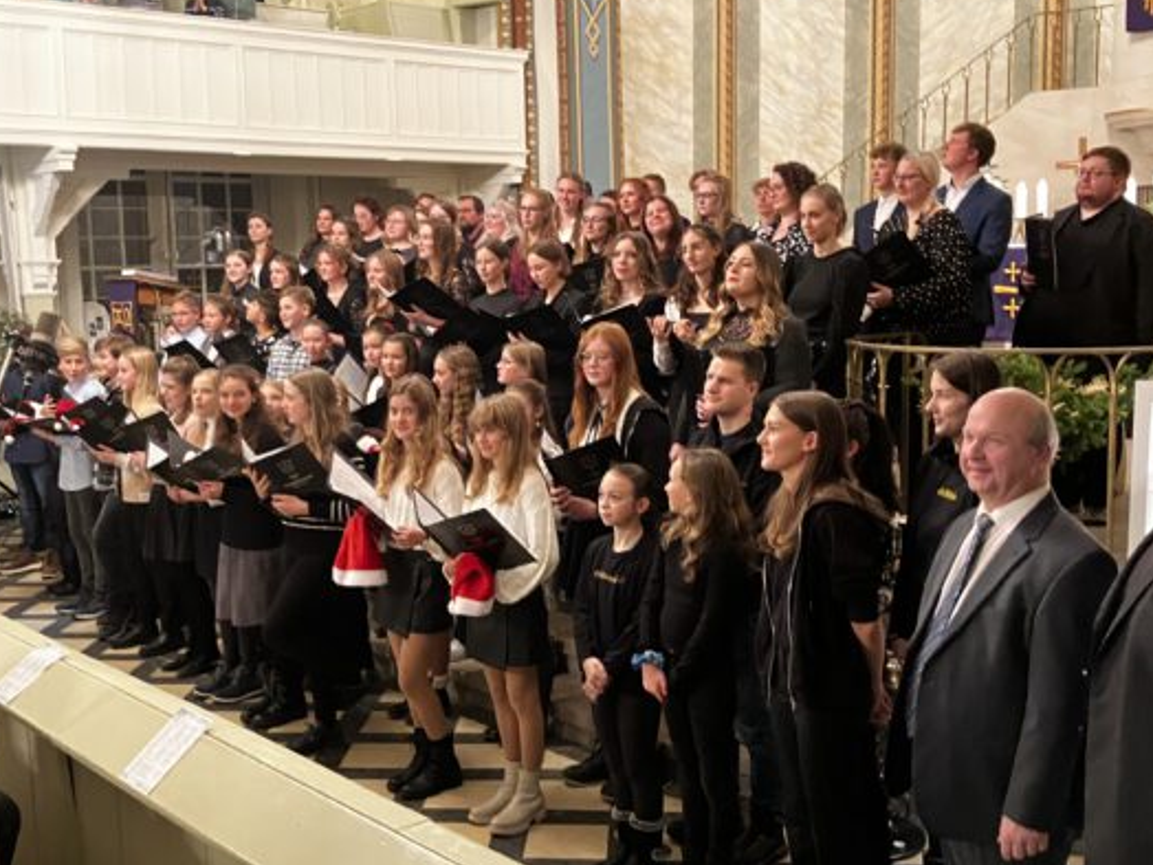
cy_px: 460
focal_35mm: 41
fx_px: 1366
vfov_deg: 35.1
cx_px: 532
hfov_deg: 45.7
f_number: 1.8
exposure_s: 1/17
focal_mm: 3.99
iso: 800
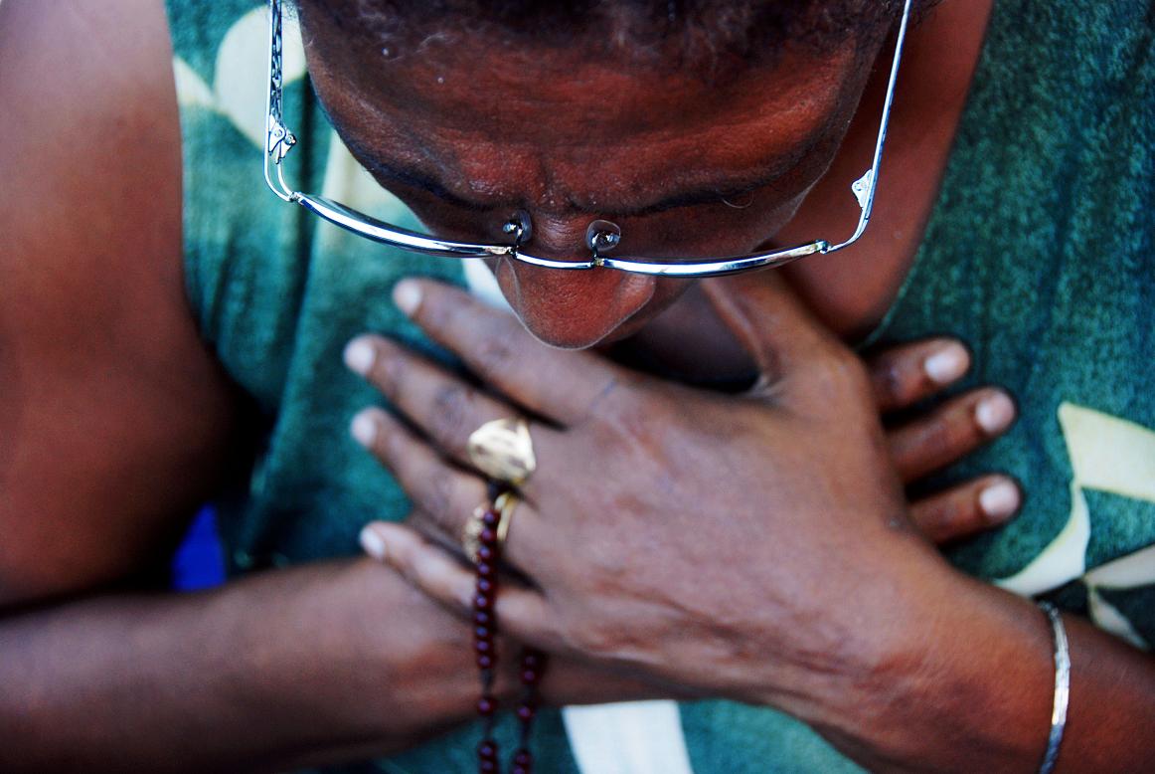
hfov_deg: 24.2
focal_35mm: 84
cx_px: 578
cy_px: 387
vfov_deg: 16.3
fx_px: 2698
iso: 250
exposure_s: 1/60
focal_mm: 56
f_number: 5
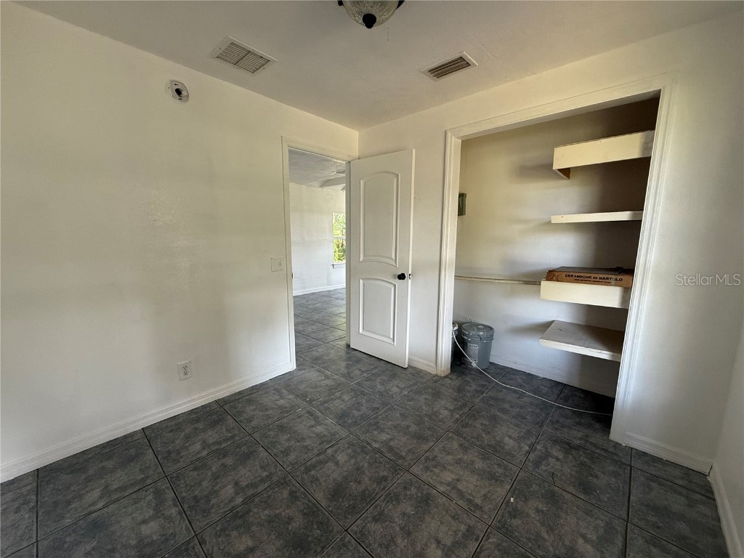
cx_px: 372
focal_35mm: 14
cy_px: 279
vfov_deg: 85.7
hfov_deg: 102.1
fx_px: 301
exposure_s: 1/99
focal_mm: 2.22
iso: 250
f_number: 2.2
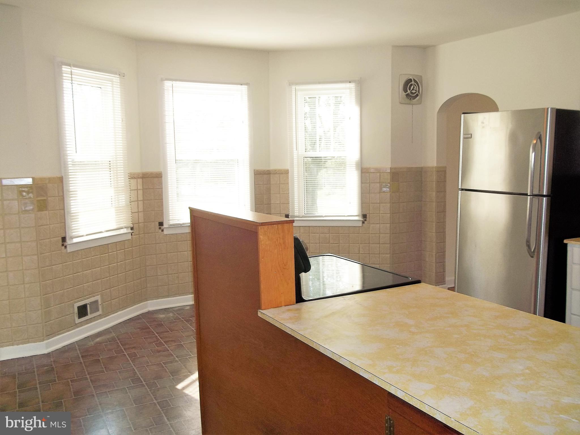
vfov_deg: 44.2
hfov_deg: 56.8
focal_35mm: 32
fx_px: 536
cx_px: 290
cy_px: 218
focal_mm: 5.7
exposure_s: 1/100
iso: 80
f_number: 2.9
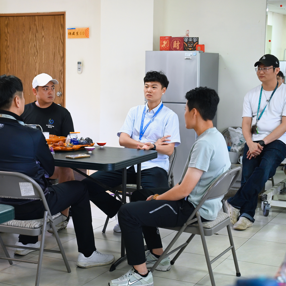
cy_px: 144
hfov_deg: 26.4
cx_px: 108
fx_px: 608
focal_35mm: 65
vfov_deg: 26.5
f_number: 4
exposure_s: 1/160
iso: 800
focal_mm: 50
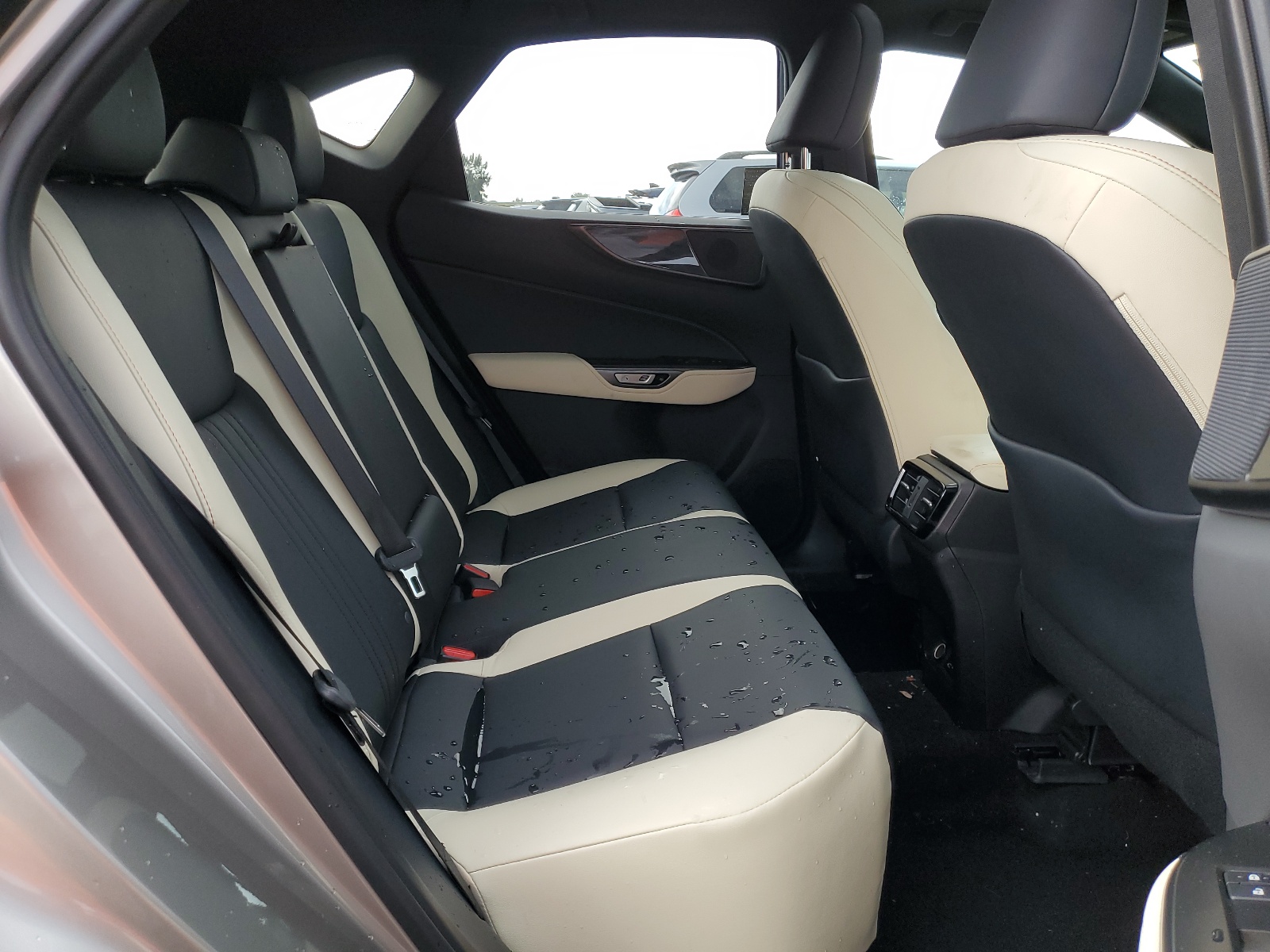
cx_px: 635
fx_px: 954
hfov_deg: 67.3
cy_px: 476
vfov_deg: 53.1
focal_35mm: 26
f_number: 1.5
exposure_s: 1/120
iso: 60
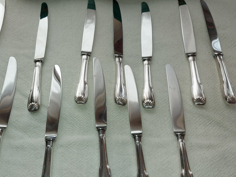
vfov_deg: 41.8
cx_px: 96
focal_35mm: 34
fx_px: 232
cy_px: 89
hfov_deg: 53.6
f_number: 1.8
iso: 50
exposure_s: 1/120
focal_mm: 5.23
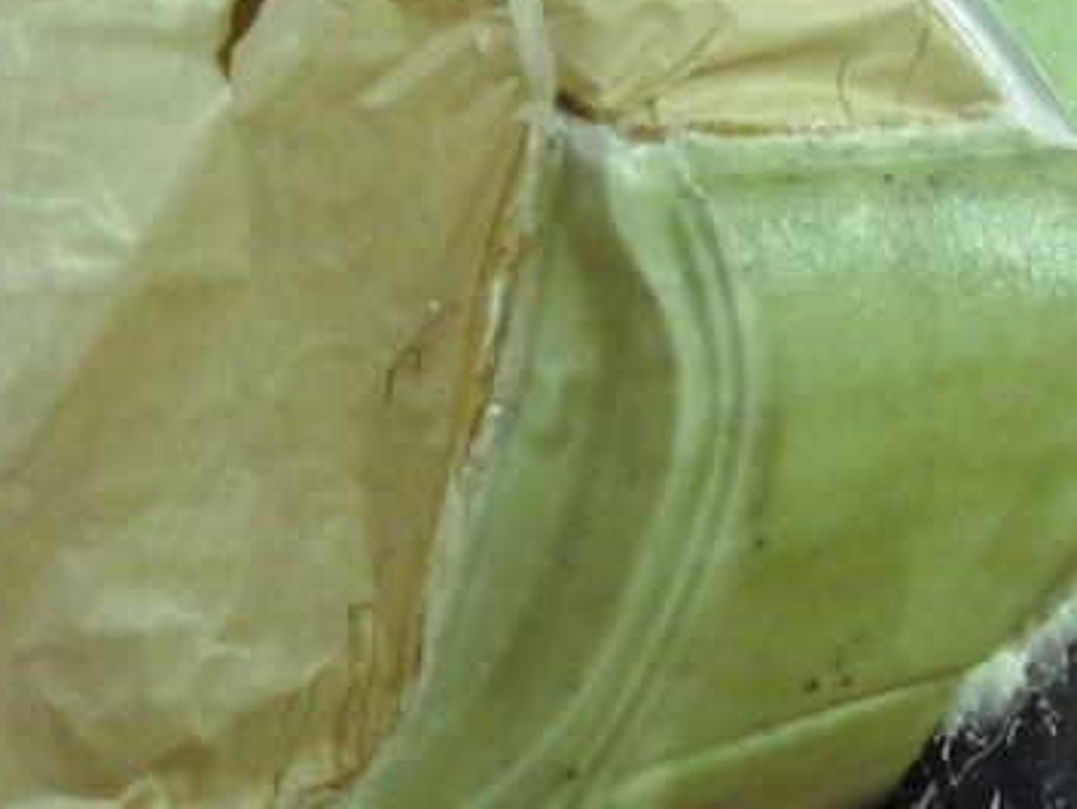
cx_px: 885
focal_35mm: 67
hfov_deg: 28.3
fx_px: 2085
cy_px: 467
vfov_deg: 21.9
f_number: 2.7
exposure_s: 1/20
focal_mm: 6.2
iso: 800
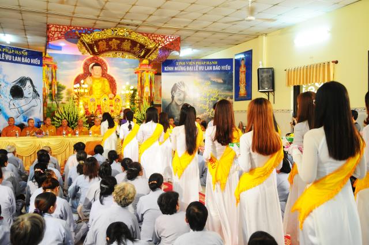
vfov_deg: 39.9
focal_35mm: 33
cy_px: 122
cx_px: 184
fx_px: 338
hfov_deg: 57.3
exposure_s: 1/80
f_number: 2.8
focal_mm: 22
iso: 800
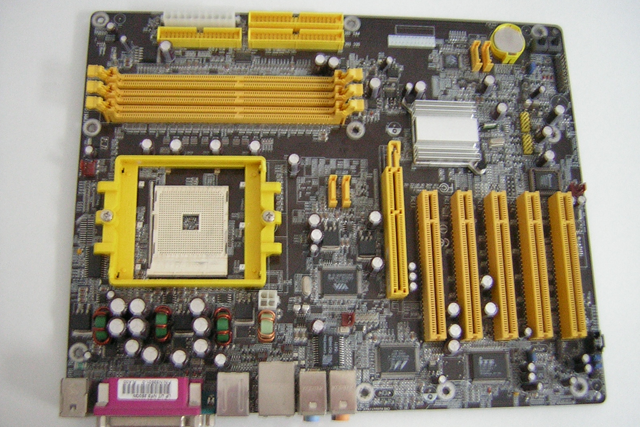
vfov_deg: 35.0
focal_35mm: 38
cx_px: 324
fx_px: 675
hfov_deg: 50.7
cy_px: 238
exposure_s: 1/5.2
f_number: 2.6
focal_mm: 4.7
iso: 158
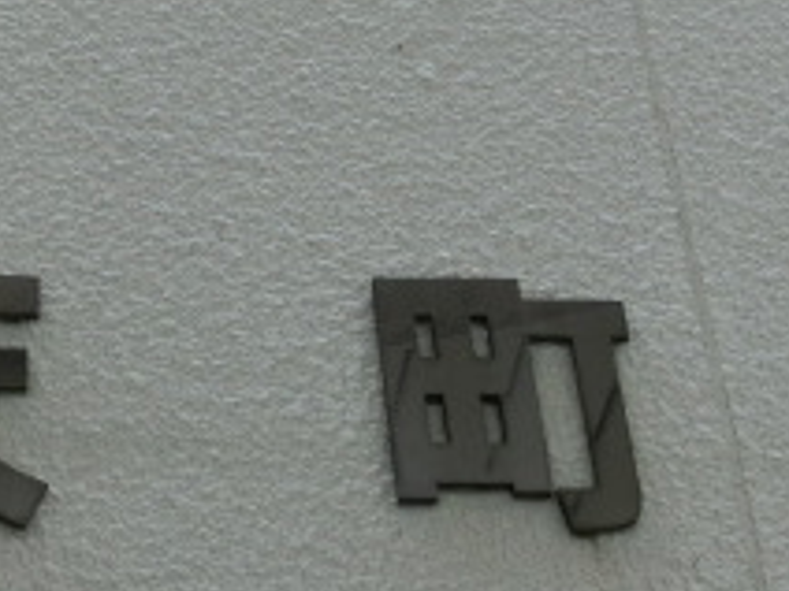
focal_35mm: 118
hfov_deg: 16.6
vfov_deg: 12.5
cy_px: 152
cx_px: 160
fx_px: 2690
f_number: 4.1
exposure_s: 1/125
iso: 250
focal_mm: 6.9
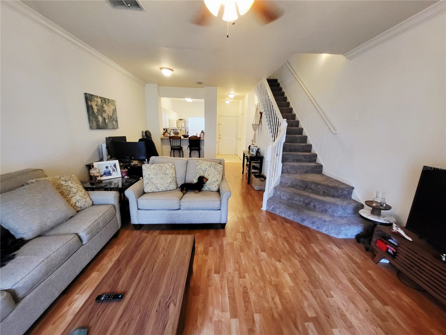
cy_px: 168
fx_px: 167
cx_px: 223
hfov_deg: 106.2
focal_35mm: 13
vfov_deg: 89.9
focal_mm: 1.74
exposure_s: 1/40
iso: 320
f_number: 2.2
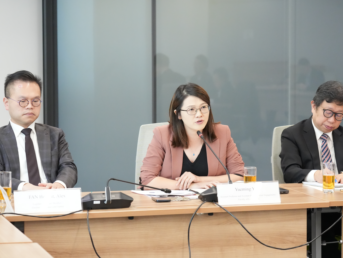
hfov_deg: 17.3
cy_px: 131
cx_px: 186
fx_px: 1130
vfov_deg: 13.0
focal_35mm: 114
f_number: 4.5
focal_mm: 102
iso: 10000
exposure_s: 1/160
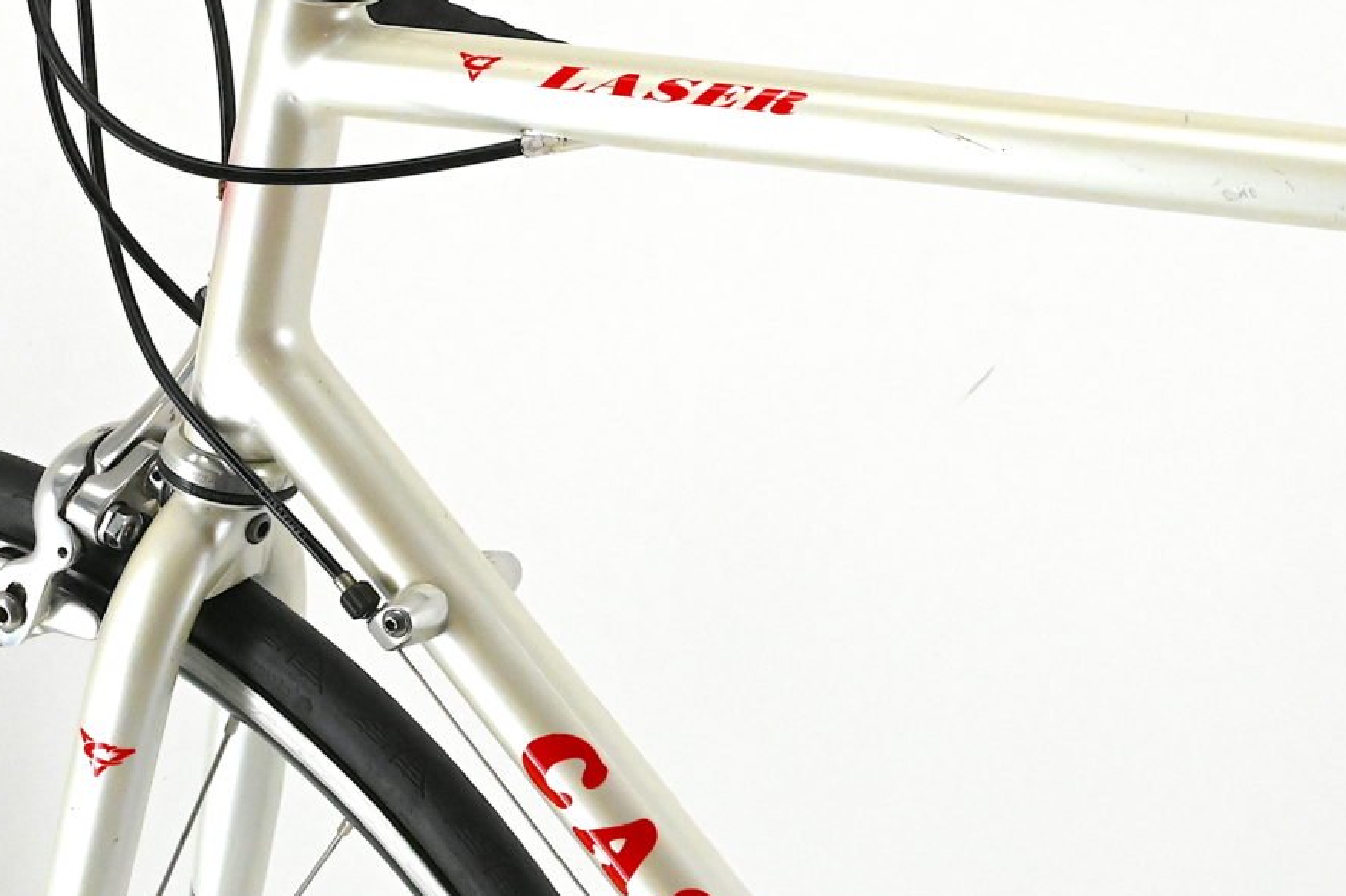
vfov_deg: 9.0
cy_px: 376
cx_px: 1357
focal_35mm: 153
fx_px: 5719
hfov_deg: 13.2
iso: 10000
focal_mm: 70
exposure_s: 1/400
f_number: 16
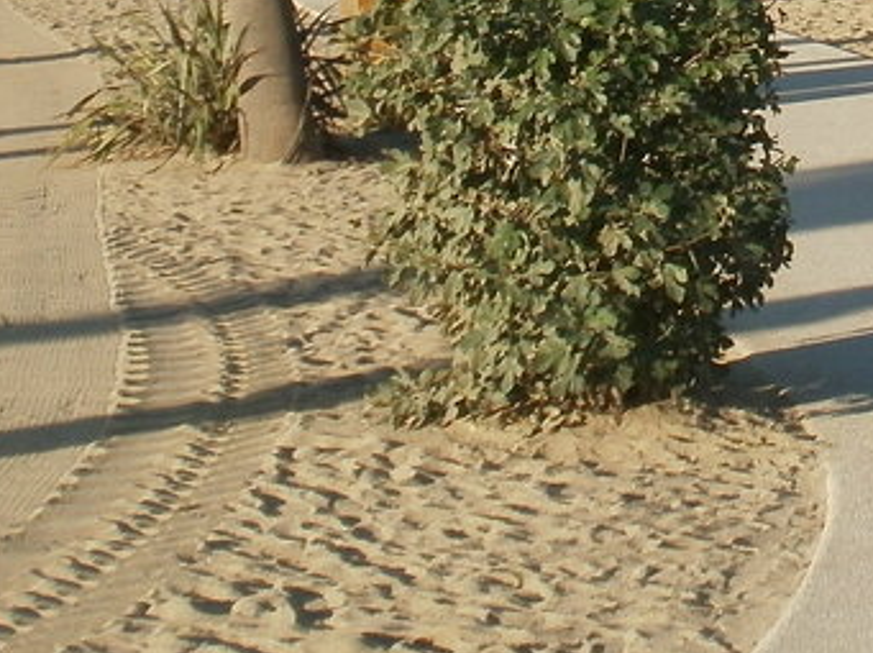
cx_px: 1180
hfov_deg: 12.3
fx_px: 3905
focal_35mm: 155
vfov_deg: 9.4
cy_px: -197
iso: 100
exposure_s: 1/640
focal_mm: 7.7
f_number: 4
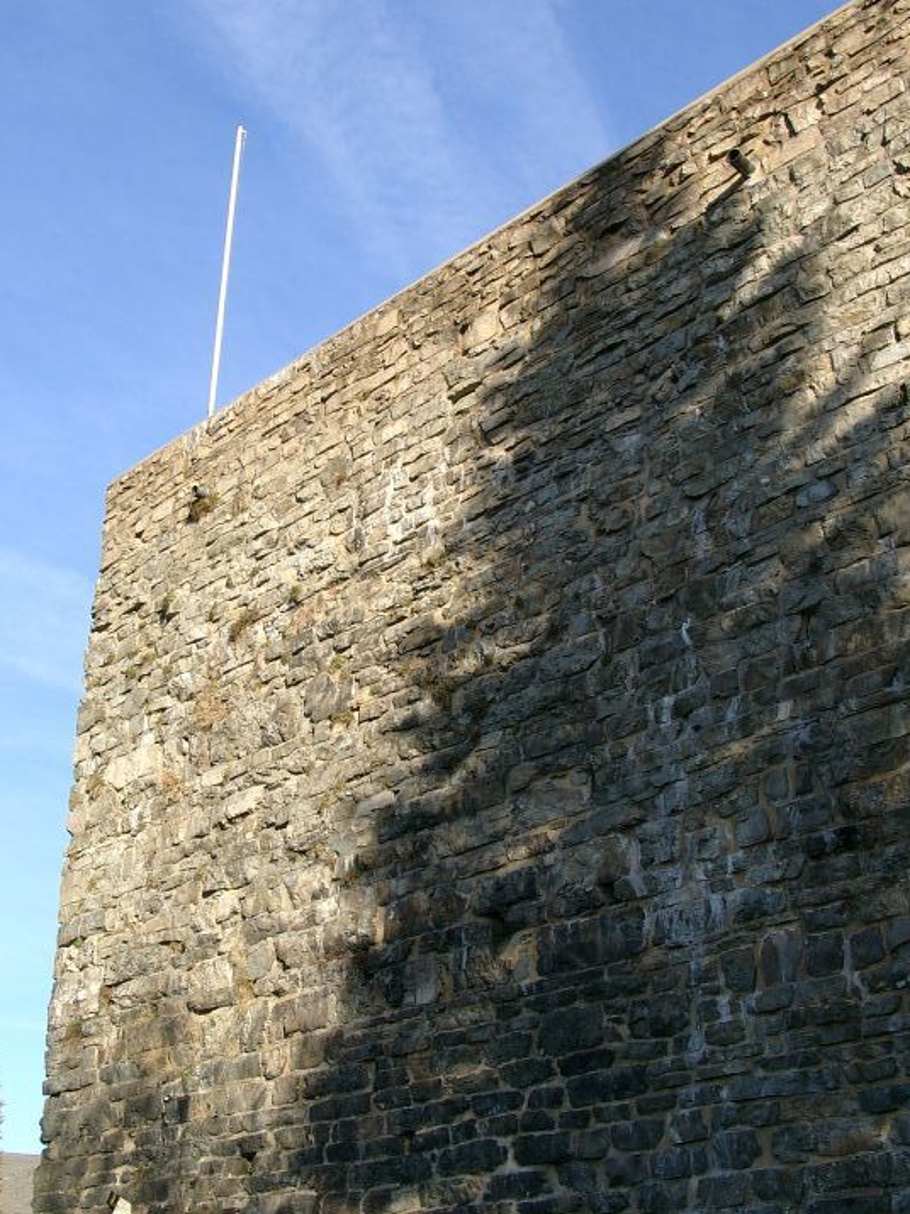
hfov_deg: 30.9
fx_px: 1648
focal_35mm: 47
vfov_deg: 40.4
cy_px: 591
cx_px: 457
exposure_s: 1/339
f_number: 4
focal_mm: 8.82
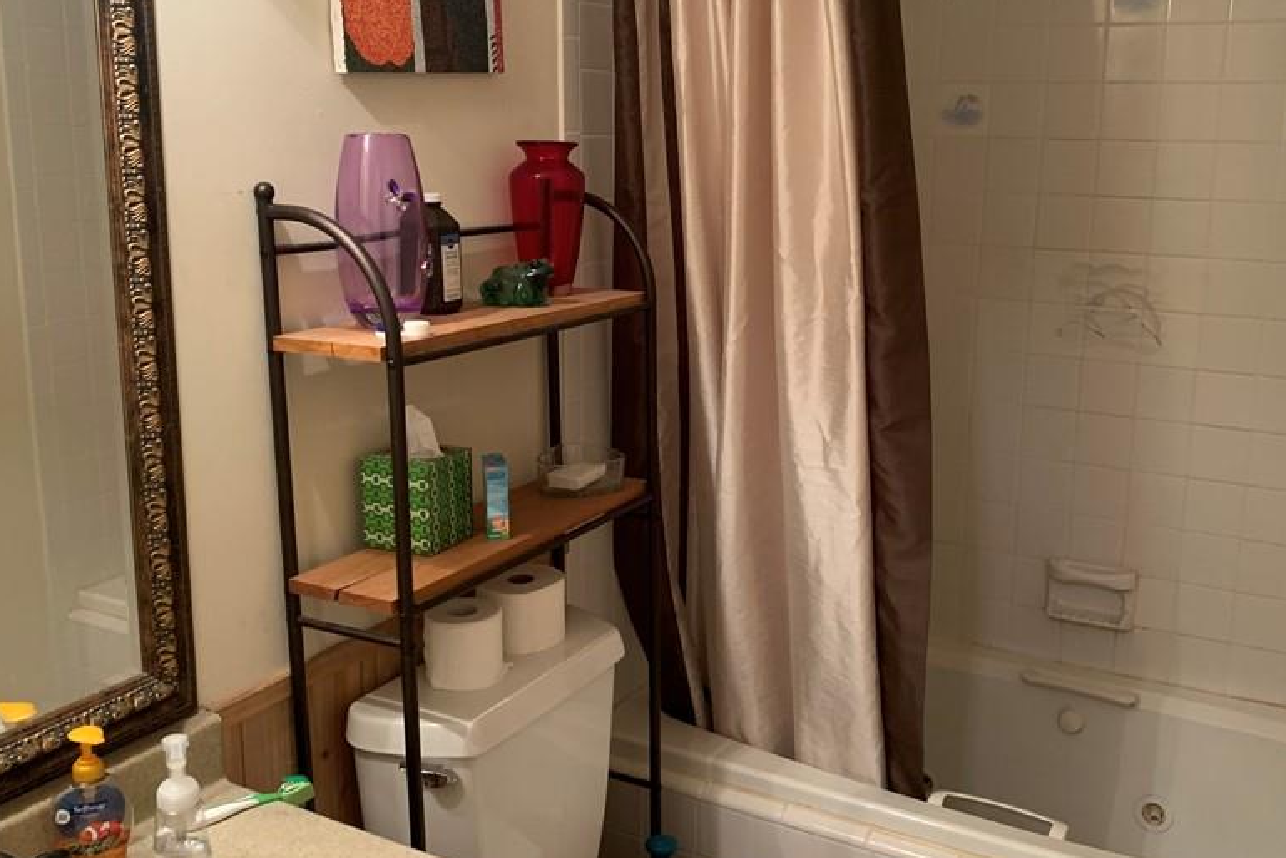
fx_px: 1286
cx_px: 661
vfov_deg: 36.9
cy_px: 393
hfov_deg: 53.1
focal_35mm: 36
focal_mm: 4.25
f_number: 1.8
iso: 200
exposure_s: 1/60
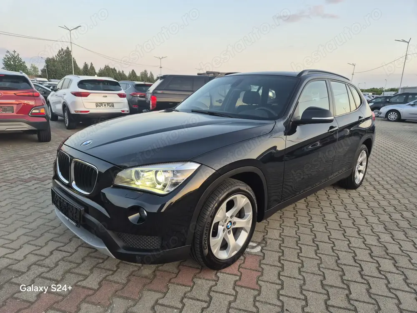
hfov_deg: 73.9
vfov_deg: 58.9
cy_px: 156
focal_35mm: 23
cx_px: 208
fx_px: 277
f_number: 1.8
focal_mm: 5.4
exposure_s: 1/180
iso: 100
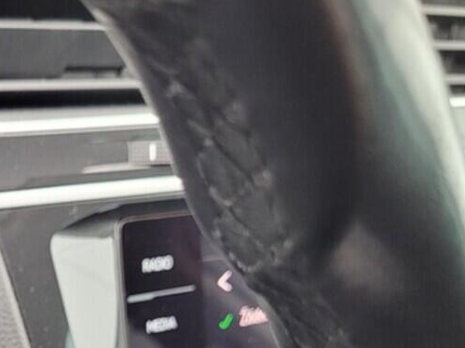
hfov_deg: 24.7
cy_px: 456
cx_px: -6
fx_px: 1007
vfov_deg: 18.3
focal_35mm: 75
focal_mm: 5.4
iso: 250
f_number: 1.8
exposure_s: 1/100
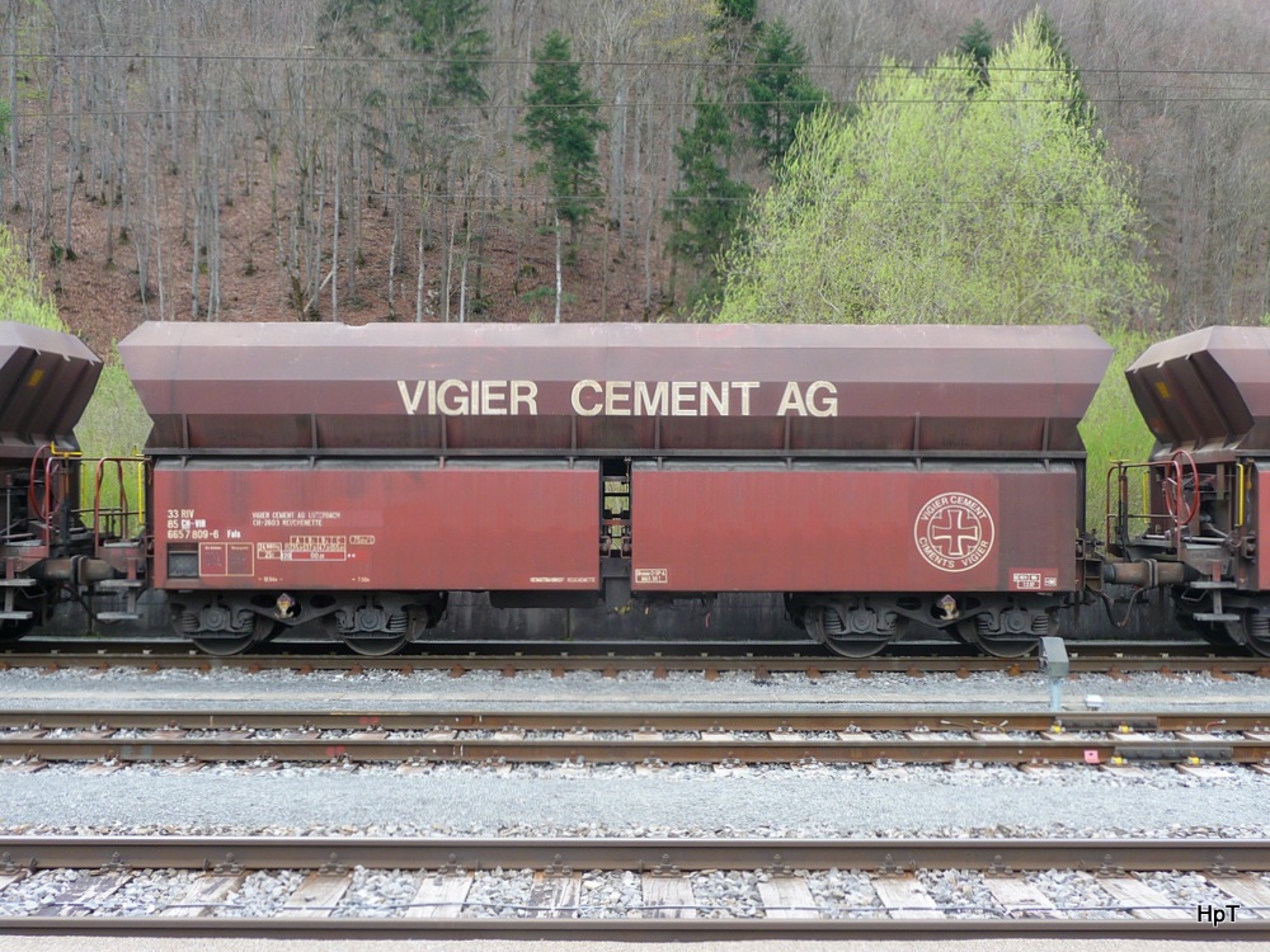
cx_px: 635
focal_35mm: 38
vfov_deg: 37.7
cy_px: 476
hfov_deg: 49.0
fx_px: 1394
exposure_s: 1/125
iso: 100
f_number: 3.8
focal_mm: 6.3
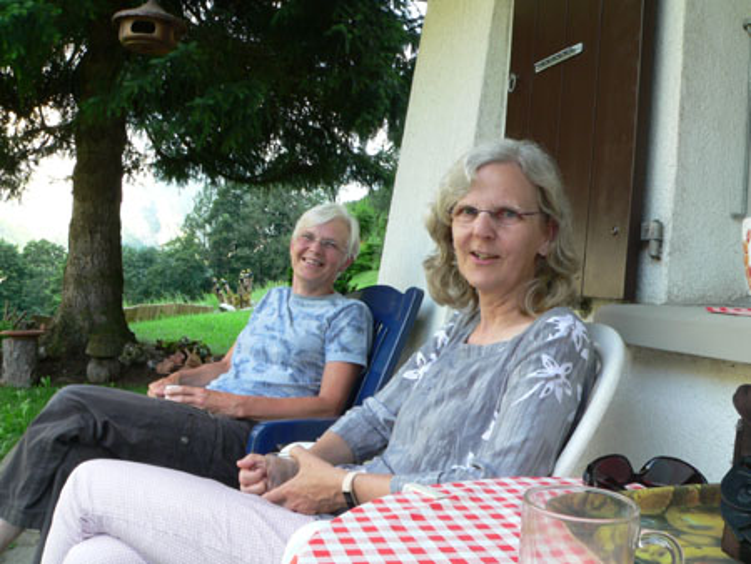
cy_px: 282
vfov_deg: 39.7
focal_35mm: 36
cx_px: 376
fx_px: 781
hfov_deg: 51.3
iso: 100
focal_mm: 6
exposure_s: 1/13
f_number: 8
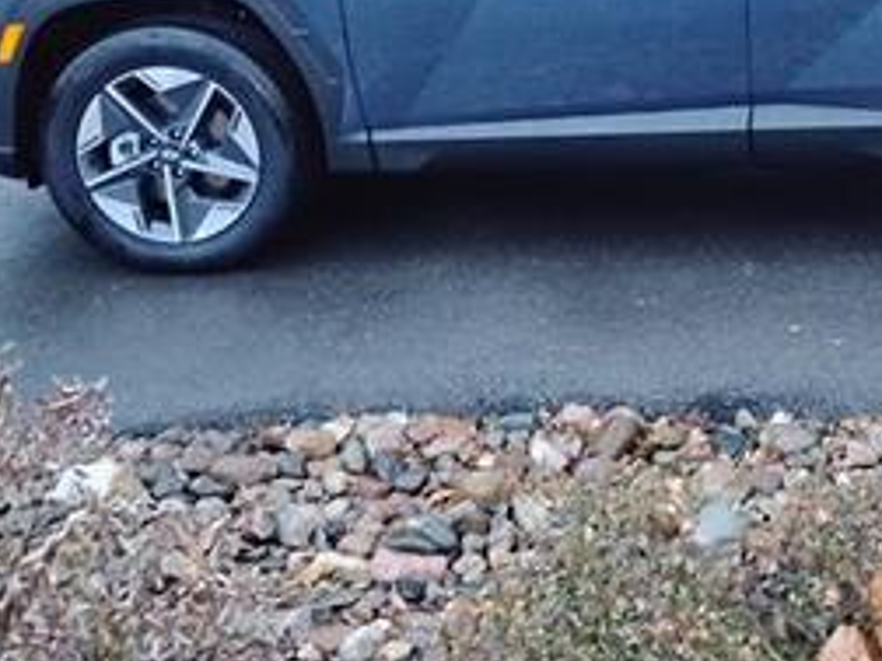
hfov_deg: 33.3
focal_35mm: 56
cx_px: 714
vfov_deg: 25.2
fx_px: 1427
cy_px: 56
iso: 3825
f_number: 1.8
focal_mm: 4.26
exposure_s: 1/20
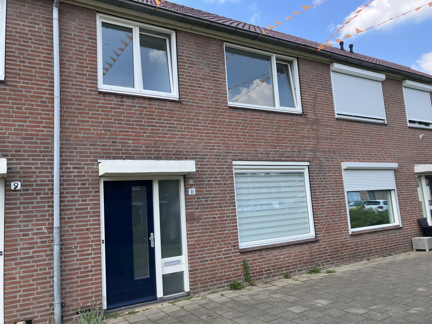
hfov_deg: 63.4
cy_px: 162
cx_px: 216
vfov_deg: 49.7
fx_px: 349
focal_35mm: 28
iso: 32
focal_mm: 3.99
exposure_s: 1/623
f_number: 1.8
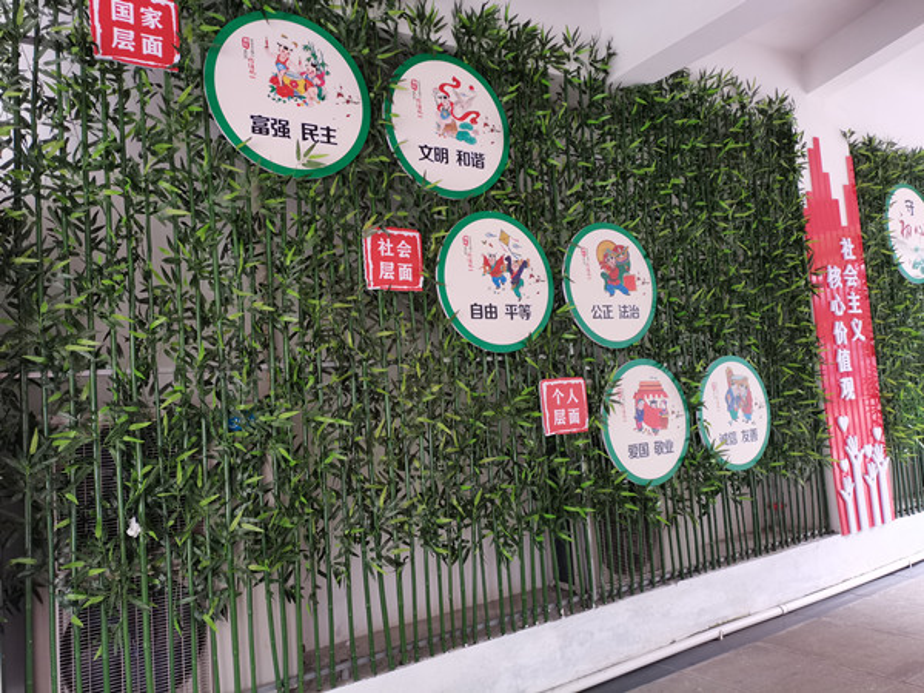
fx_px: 694
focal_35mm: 26
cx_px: 462
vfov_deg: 53.1
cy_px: 346
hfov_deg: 67.3
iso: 400
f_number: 1.8
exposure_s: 1/33.3
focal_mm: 5.58
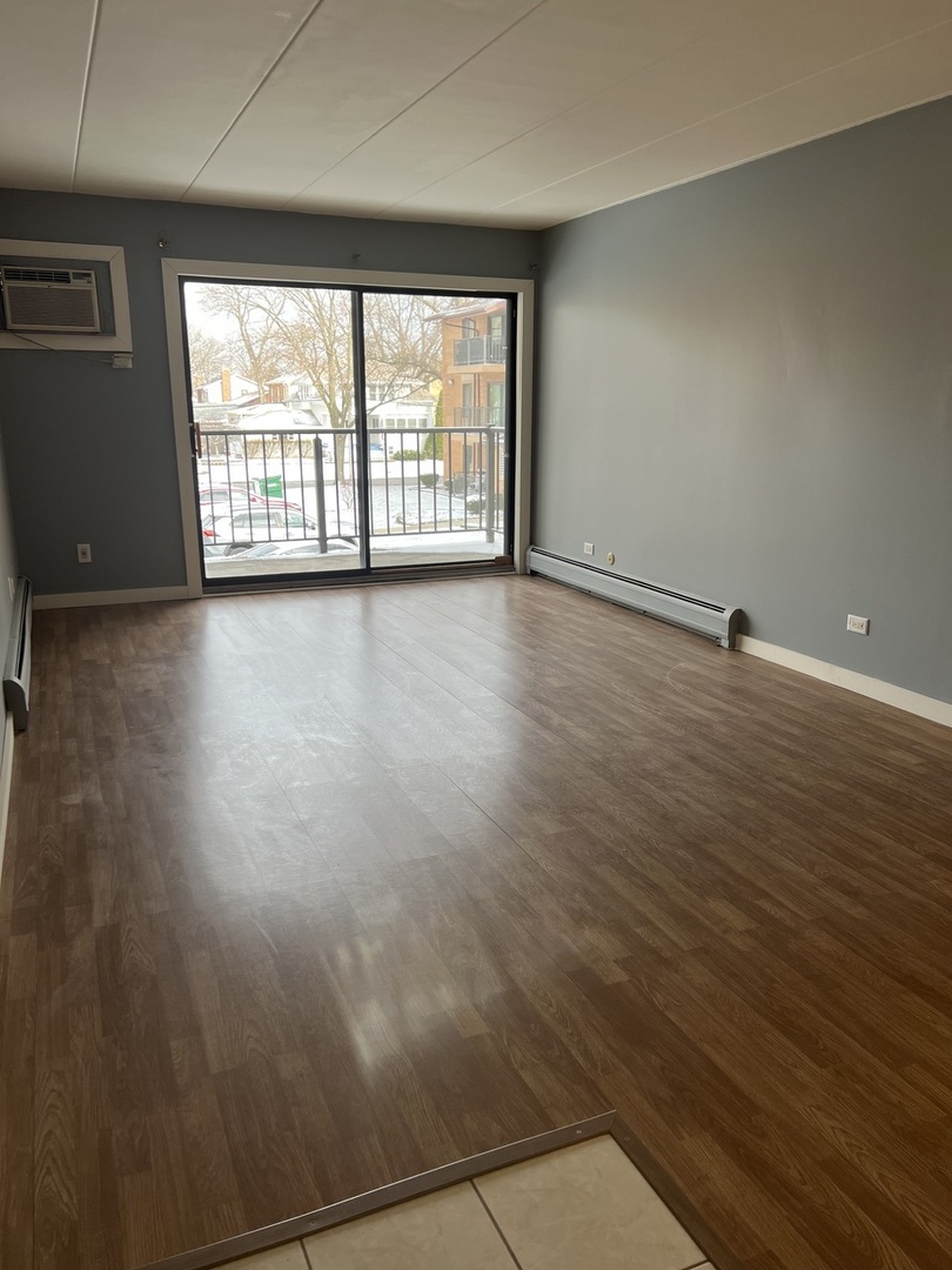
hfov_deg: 53.1
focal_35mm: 26
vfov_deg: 67.3
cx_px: 476
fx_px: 953
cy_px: 635
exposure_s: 1/123
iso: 32
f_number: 1.5
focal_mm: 5.7
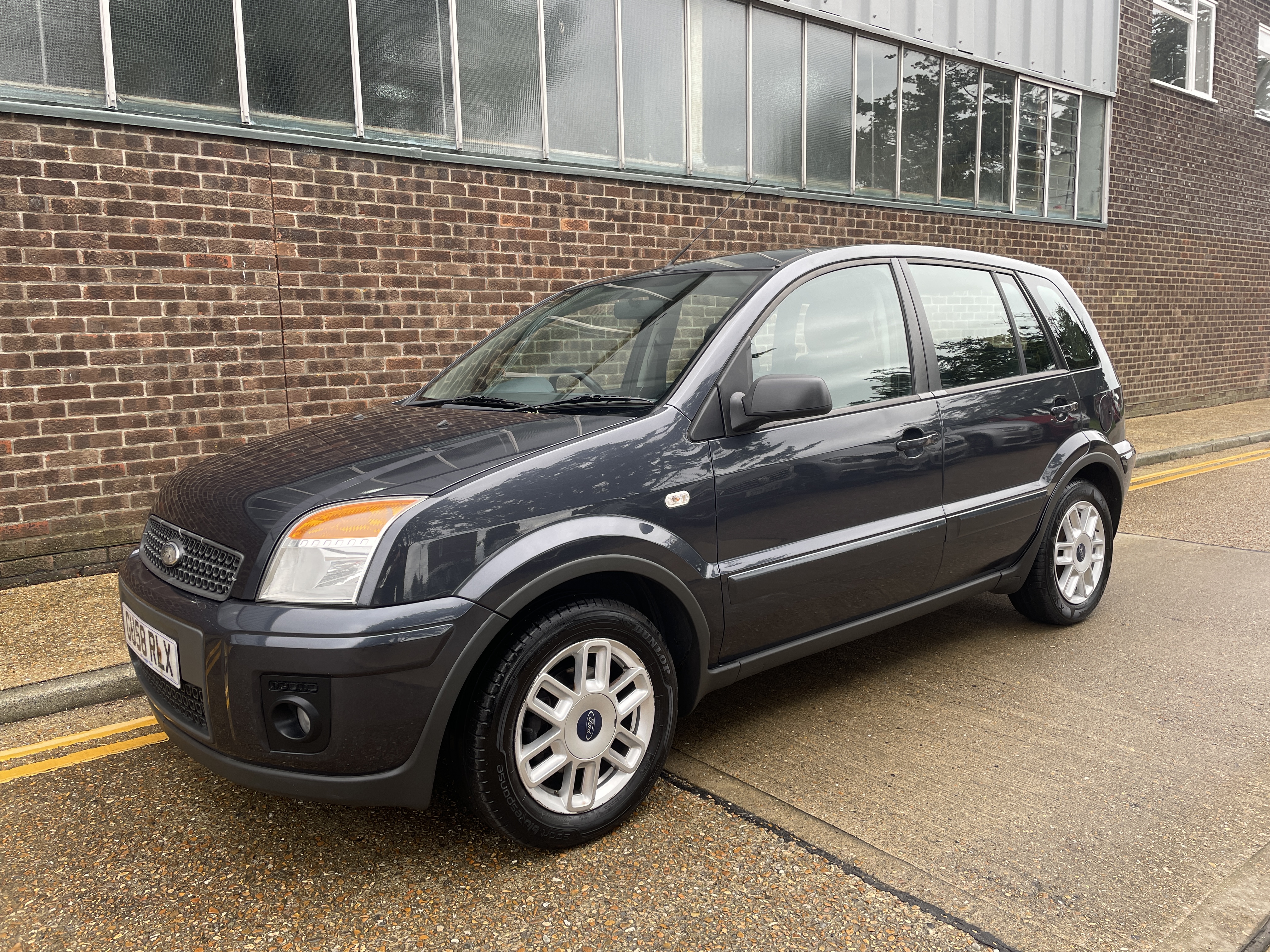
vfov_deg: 53.1
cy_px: 476
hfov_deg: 67.3
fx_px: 954
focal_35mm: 26
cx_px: 635
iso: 32
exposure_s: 1/151
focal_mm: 4.2
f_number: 1.6
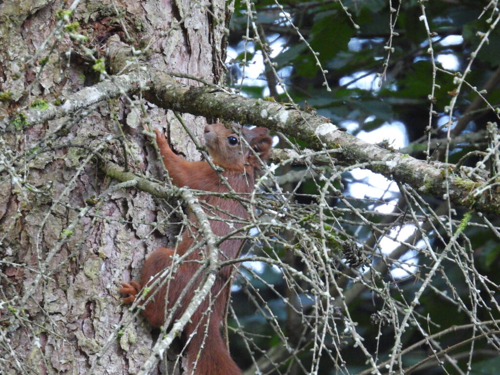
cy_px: 188
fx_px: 14444
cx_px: 250
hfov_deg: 2.0
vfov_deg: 1.5
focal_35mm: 1000
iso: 1400
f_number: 5.6
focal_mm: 178
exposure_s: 1/30
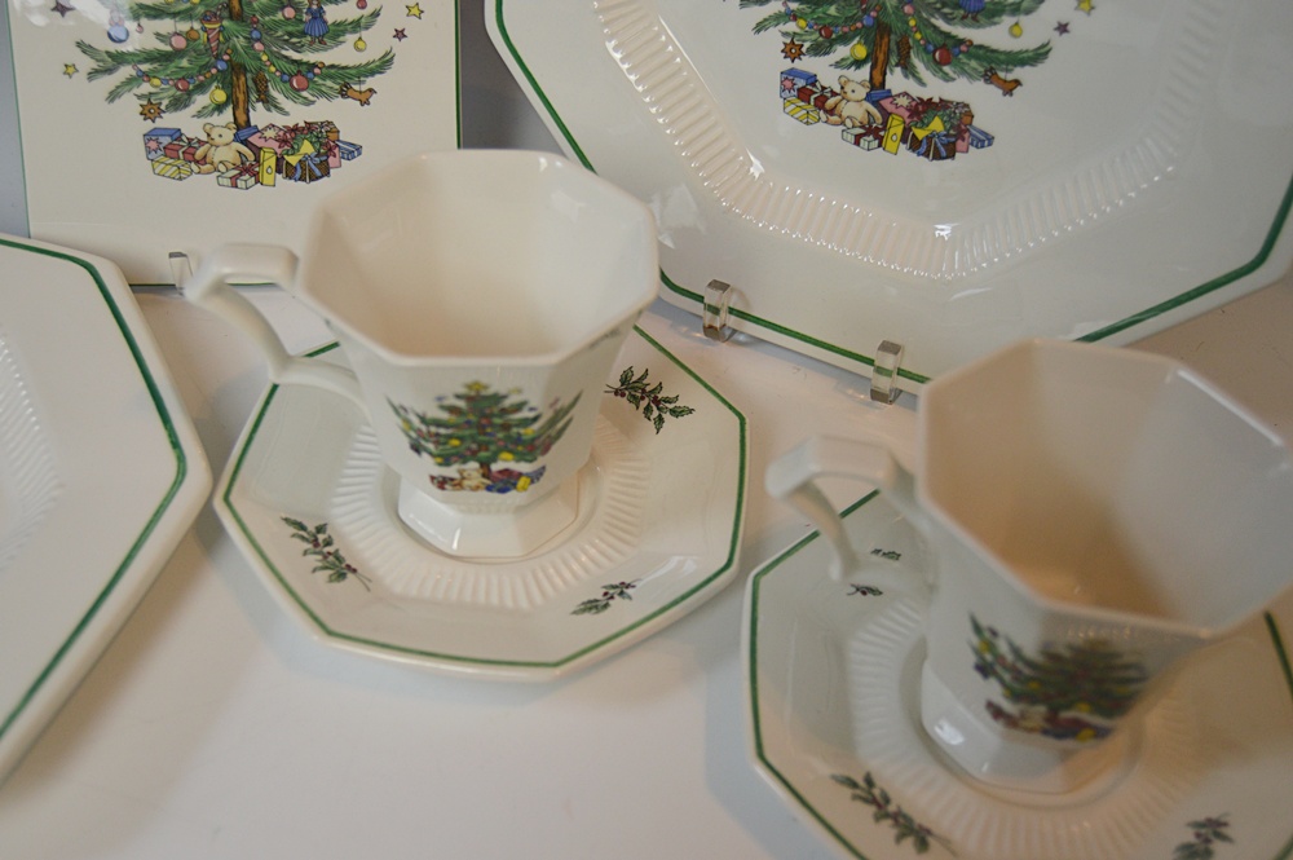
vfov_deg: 34.2
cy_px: 430
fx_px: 1400
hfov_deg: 49.6
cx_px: 646
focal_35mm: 39
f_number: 4
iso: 500
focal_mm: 26
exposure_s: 1/60
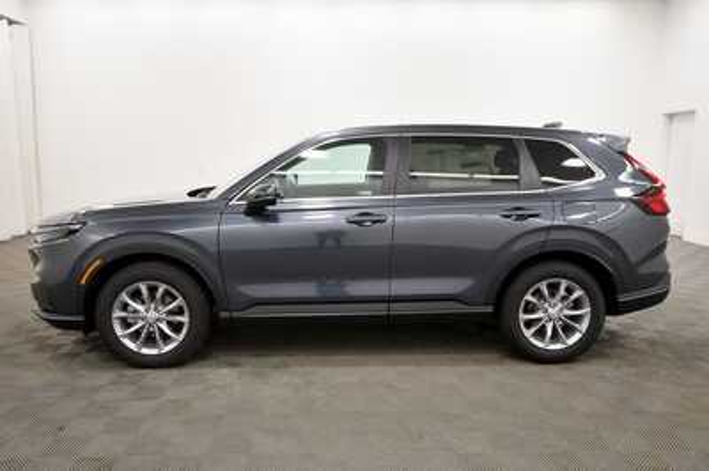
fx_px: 531
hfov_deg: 67.4
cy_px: 236
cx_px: 354
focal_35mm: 27
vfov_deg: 47.9
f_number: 5.6
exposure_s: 1/125
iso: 1000
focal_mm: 18
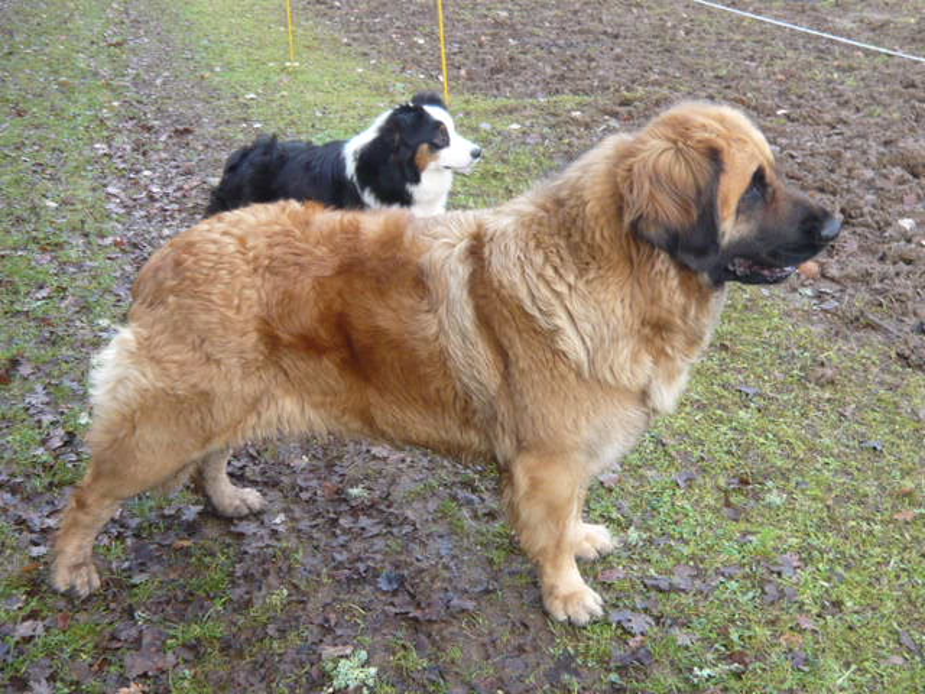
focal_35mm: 45
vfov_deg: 32.2
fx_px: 1202
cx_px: 462
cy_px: 347
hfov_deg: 42.1
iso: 100
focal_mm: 4.9
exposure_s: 1/60
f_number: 2.9
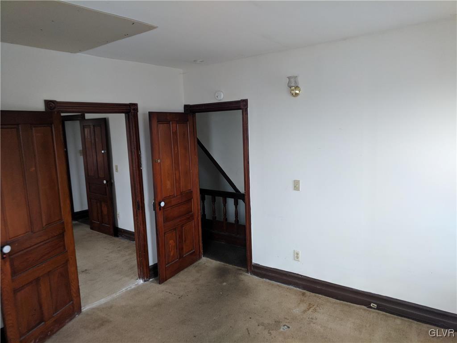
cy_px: 172
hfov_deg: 67.3
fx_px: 343
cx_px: 228
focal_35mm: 26
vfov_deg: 53.1
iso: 334
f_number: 2
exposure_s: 1/60
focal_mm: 4.67
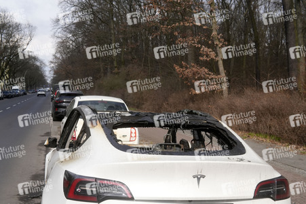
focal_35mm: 45
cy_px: 102
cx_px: 153
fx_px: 382
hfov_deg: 43.6
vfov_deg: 29.8
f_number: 7.1
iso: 640
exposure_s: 1/1250
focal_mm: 30
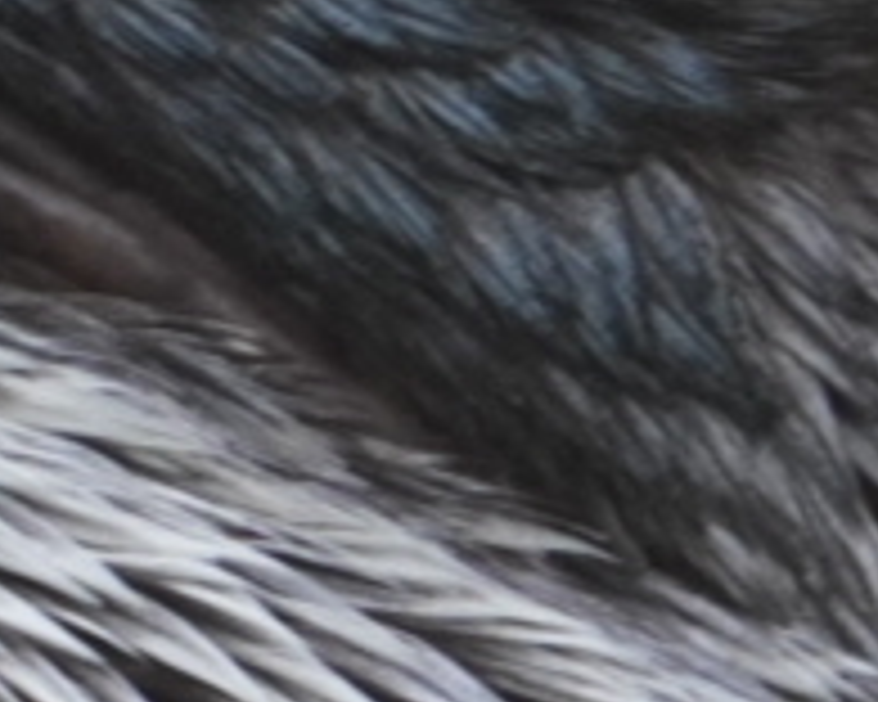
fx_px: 41054
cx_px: 1013
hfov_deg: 1.2
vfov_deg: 1.0
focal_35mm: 1580
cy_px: 36
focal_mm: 135
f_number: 5.6
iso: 1000
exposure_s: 1/250
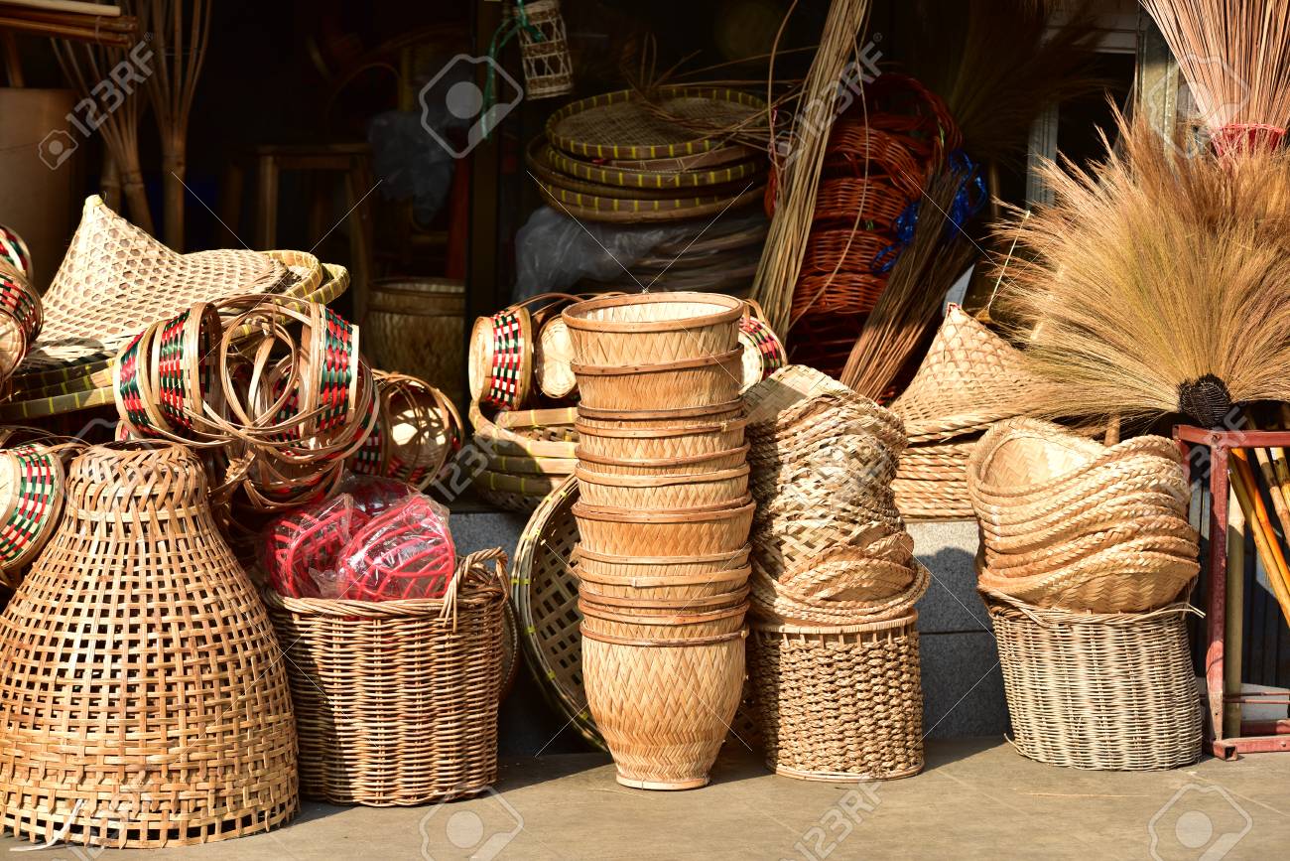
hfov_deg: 18.3
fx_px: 4013
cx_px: 645
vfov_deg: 12.2
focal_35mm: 112
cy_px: 430
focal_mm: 112
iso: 100
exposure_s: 1/320
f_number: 5
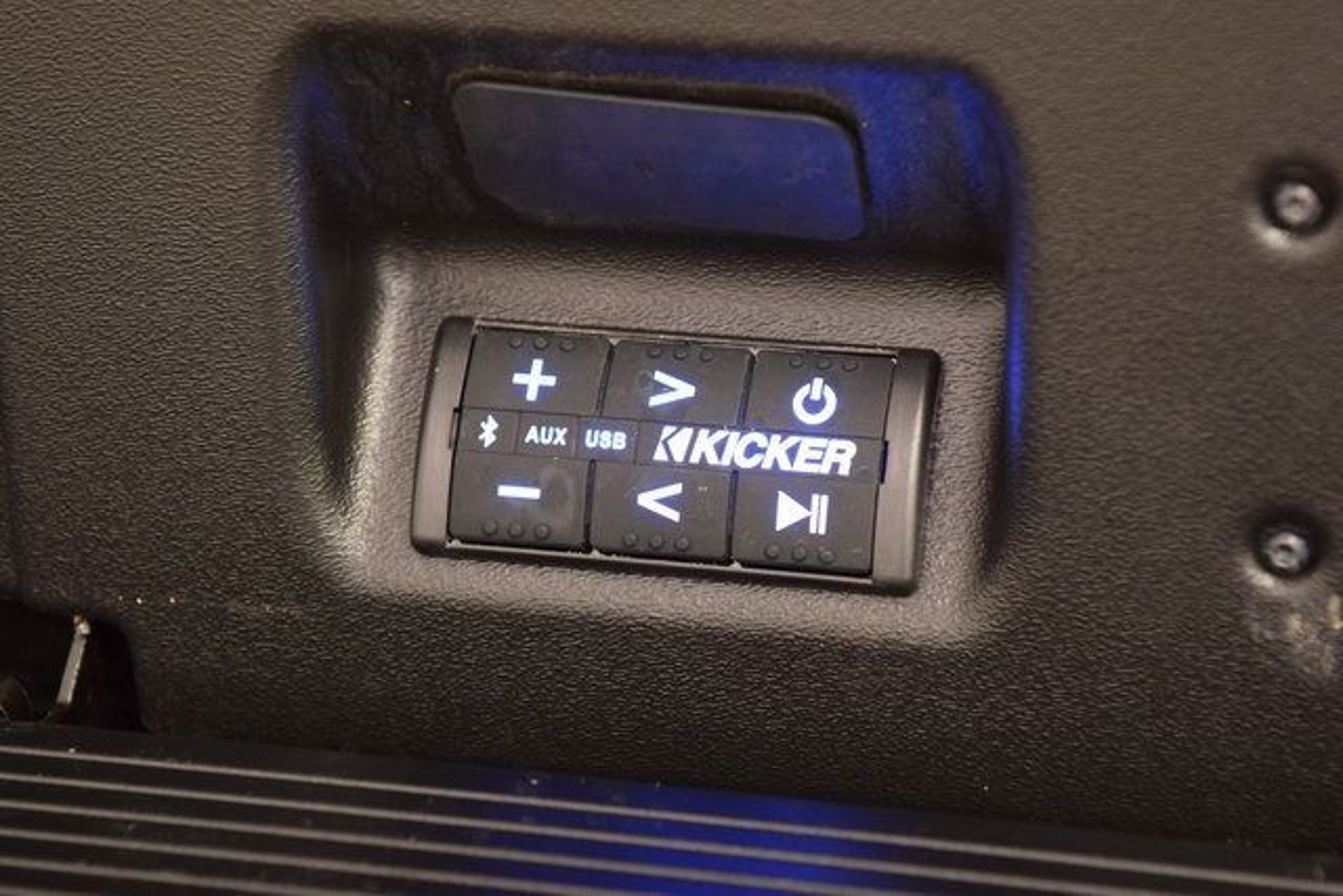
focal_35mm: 105
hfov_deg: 19.5
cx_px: 672
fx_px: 3918
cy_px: 448
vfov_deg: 13.0
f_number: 4
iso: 1600
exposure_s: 1/30
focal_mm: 70
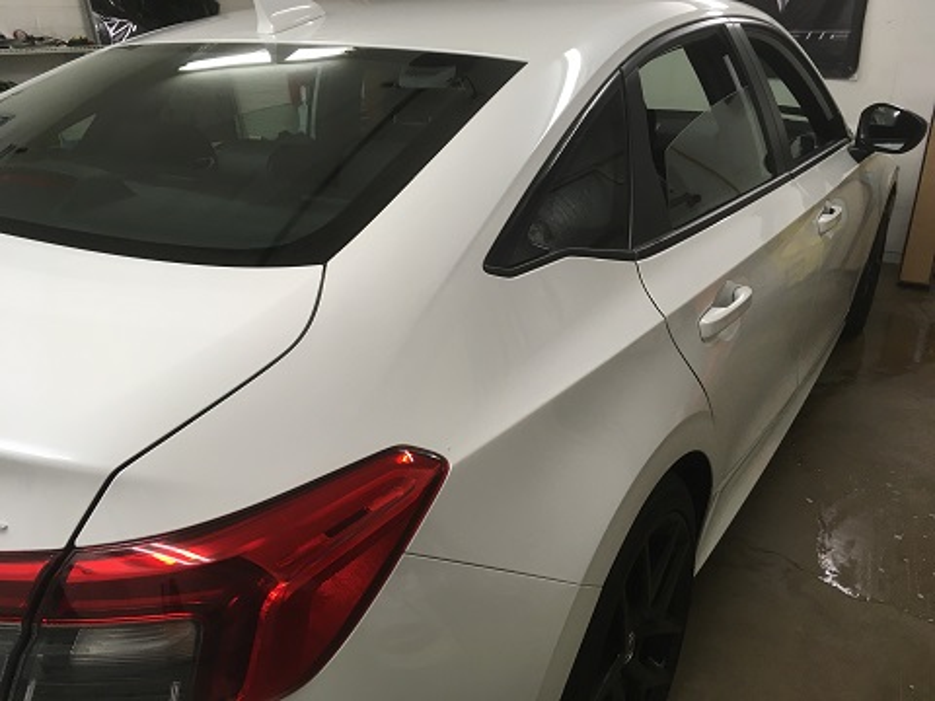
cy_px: 350
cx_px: 468
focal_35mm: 29
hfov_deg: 61.7
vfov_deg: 48.2
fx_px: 783
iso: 32
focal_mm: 4.15
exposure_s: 1/30
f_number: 2.2
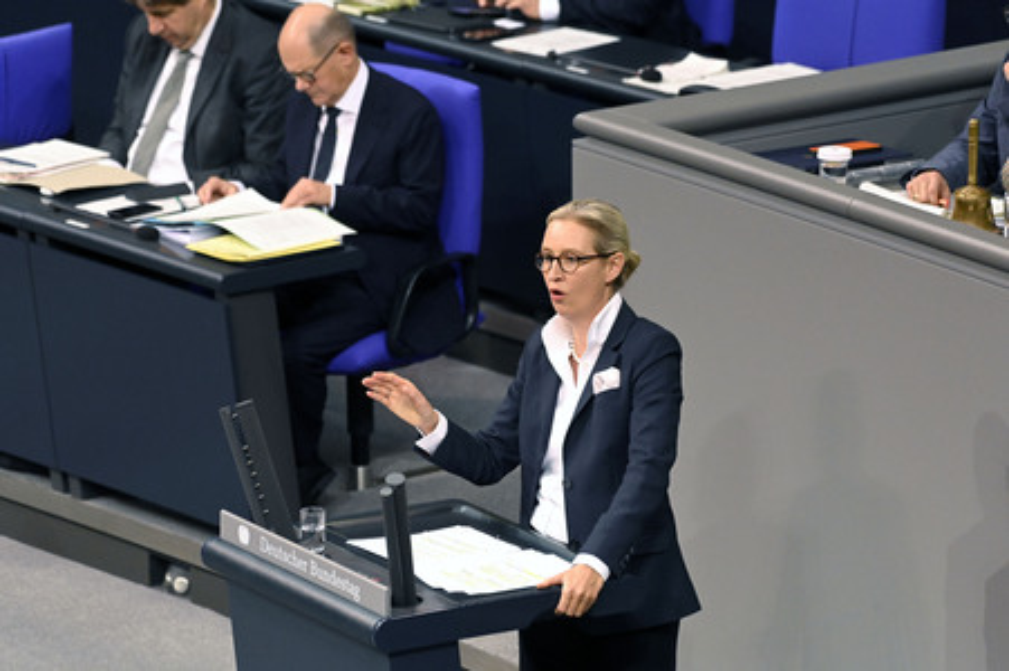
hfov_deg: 8.6
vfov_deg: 5.7
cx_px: 504
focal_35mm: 240
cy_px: 336
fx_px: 6722
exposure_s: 1/320
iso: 10000
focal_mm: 240
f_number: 5.6
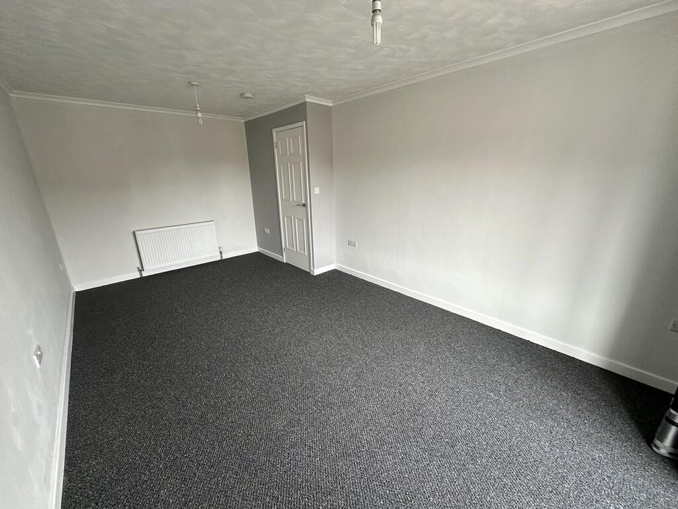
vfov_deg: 85.7
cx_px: 339
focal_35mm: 14
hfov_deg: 102.1
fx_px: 274
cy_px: 254
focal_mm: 2.22
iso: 160
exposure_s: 1/99
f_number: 2.2
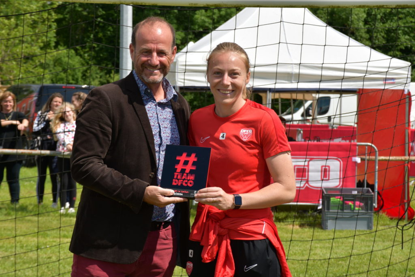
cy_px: 138
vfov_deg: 10.8
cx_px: 208
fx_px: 1464
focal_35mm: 127
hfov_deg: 16.1
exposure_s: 1/250
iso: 100
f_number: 10
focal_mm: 85
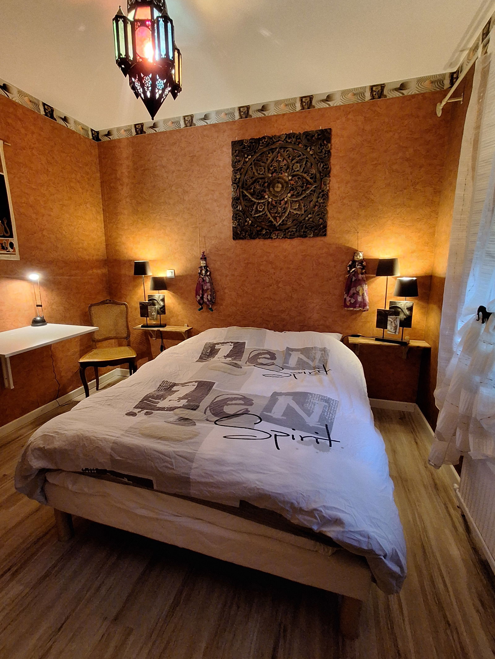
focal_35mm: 16
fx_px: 305
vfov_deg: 94.5
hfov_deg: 78.1
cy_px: 330
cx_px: 248
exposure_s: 1/25
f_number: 2.2
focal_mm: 1.46
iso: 250
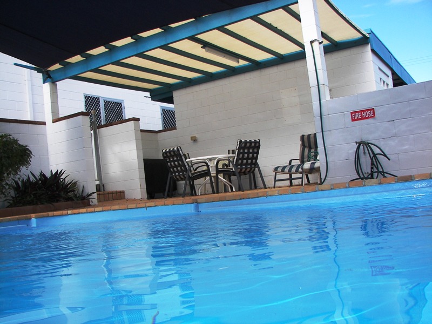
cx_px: 216
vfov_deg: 39.7
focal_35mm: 36
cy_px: 162
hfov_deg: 51.4
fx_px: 449
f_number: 2.8
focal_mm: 6
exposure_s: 1/400
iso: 50
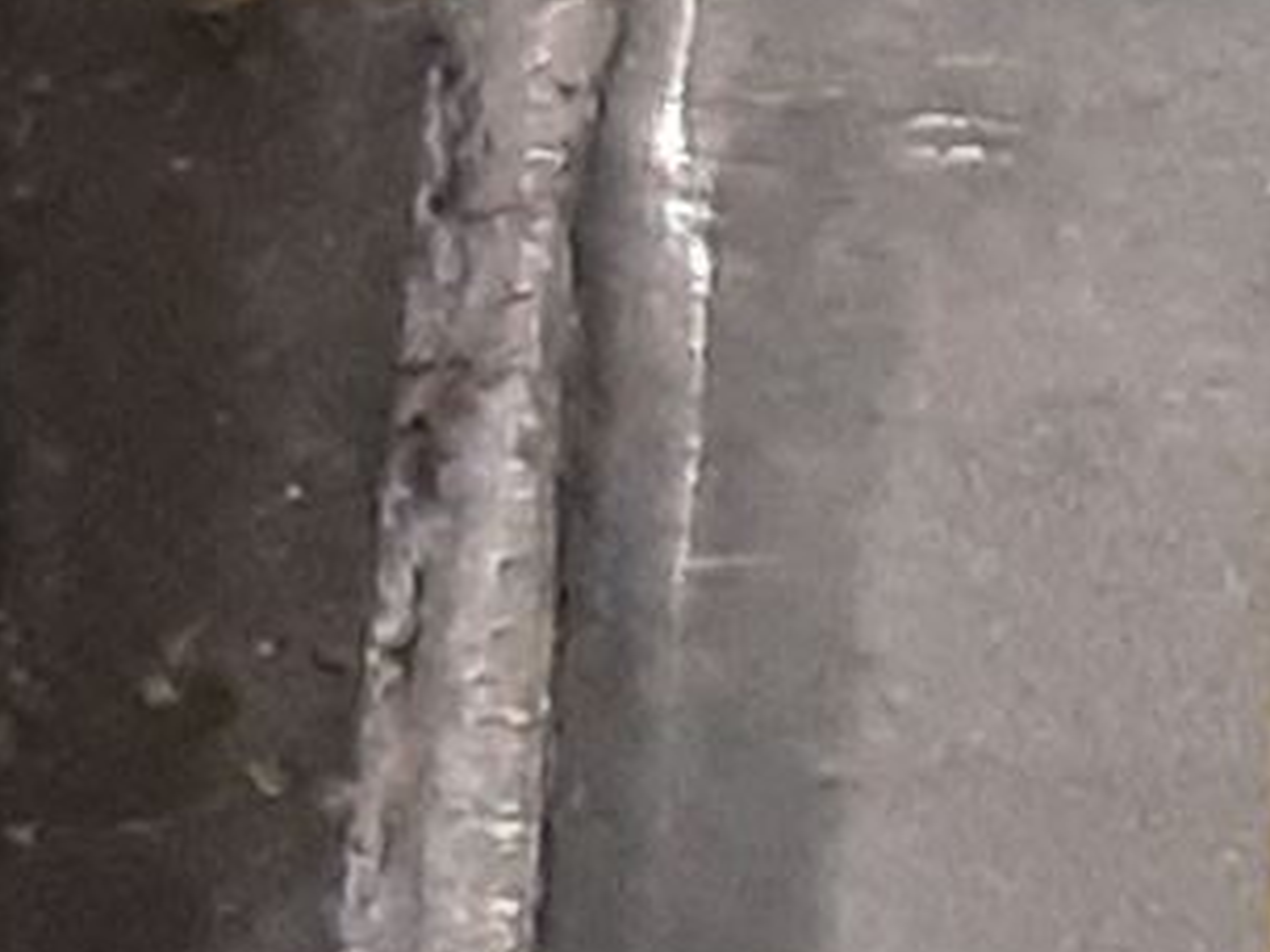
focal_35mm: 175
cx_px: 3827
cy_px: 1278
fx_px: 6420
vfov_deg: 8.4
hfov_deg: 9.1
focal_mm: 3.93
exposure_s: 1/50
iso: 250
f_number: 1.7
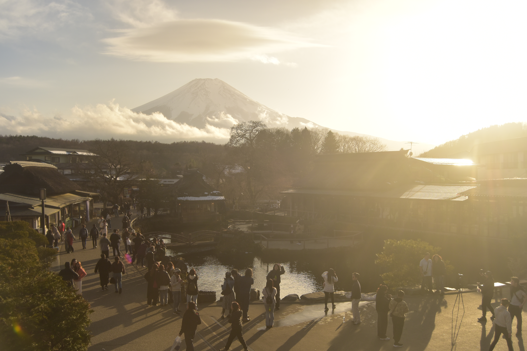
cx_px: 264
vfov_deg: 16.6
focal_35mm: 82
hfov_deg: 24.6
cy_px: 176
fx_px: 1208
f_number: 8
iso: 100
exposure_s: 1/200
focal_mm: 55
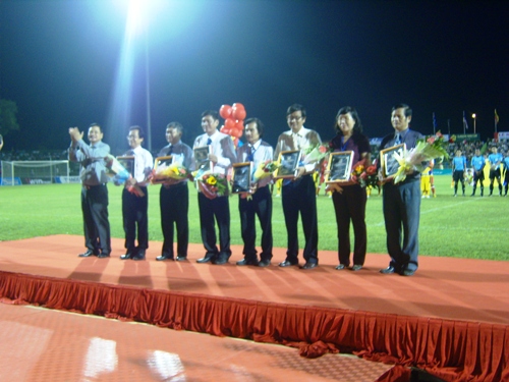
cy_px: 191
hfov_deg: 42.9
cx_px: 254
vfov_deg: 32.9
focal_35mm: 44
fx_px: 647
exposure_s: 1/30
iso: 200
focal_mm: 9.2
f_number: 3.1
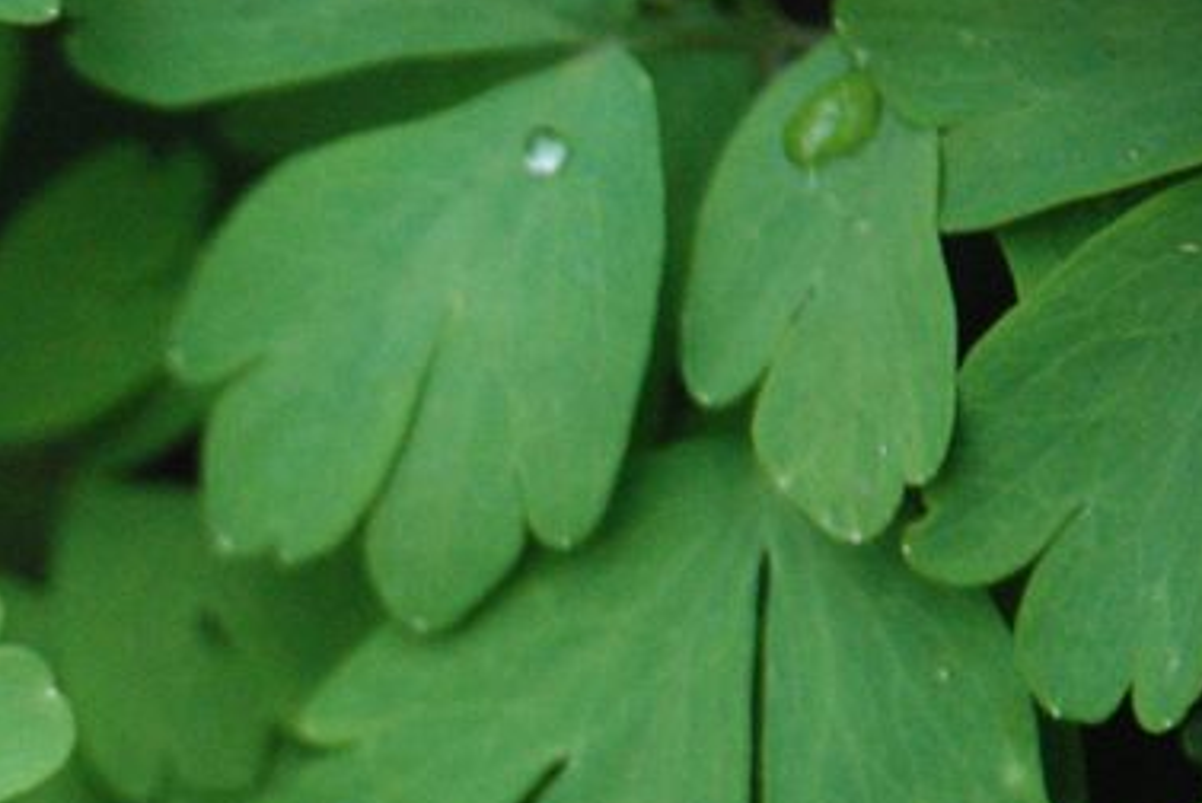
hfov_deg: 3.8
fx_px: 17954
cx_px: -351
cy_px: 999
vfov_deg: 2.6
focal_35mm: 537
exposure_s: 1/320
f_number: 5.6
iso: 1600
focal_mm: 135
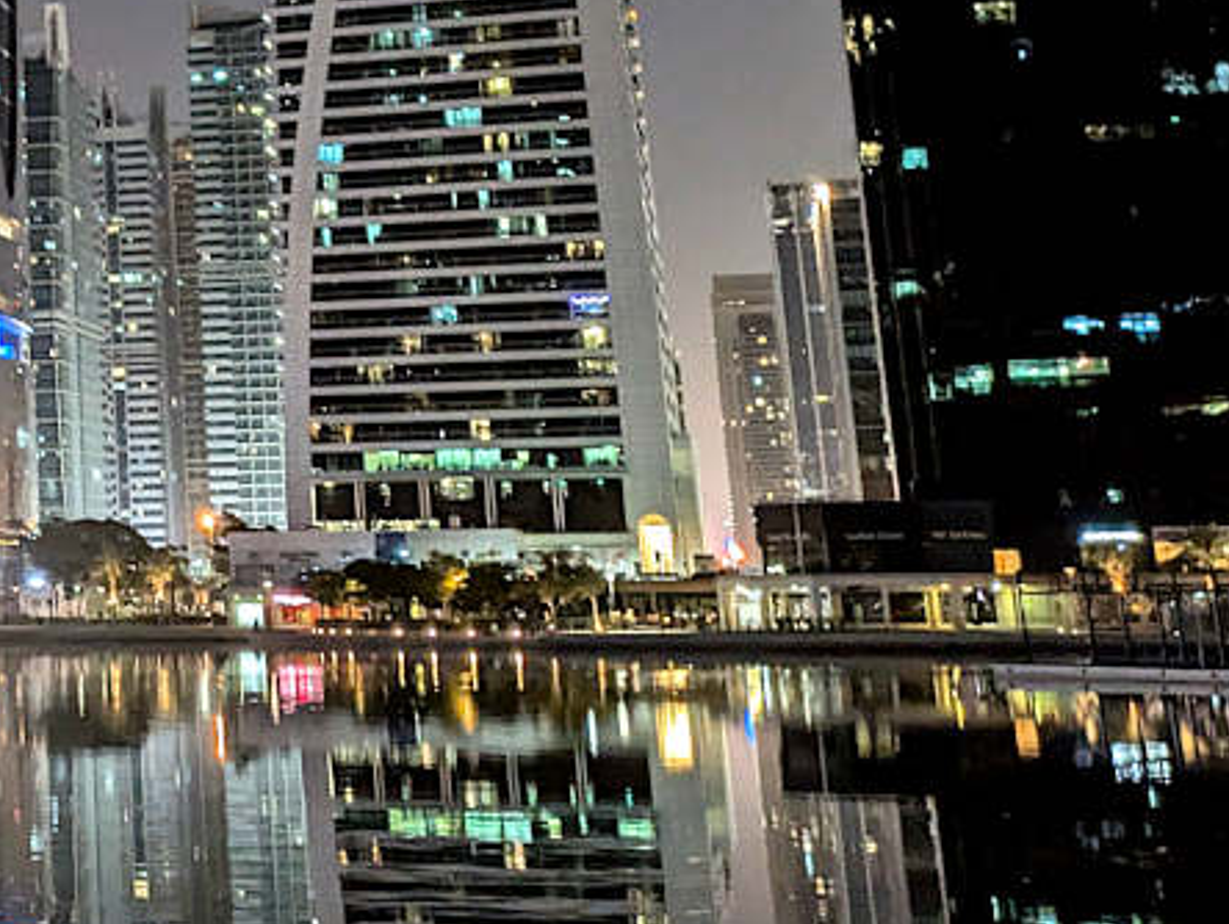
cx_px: -208
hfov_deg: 24.7
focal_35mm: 72
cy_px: -82
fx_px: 2559
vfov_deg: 19.6
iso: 782
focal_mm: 5.43
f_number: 1.89
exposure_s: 1/16.7
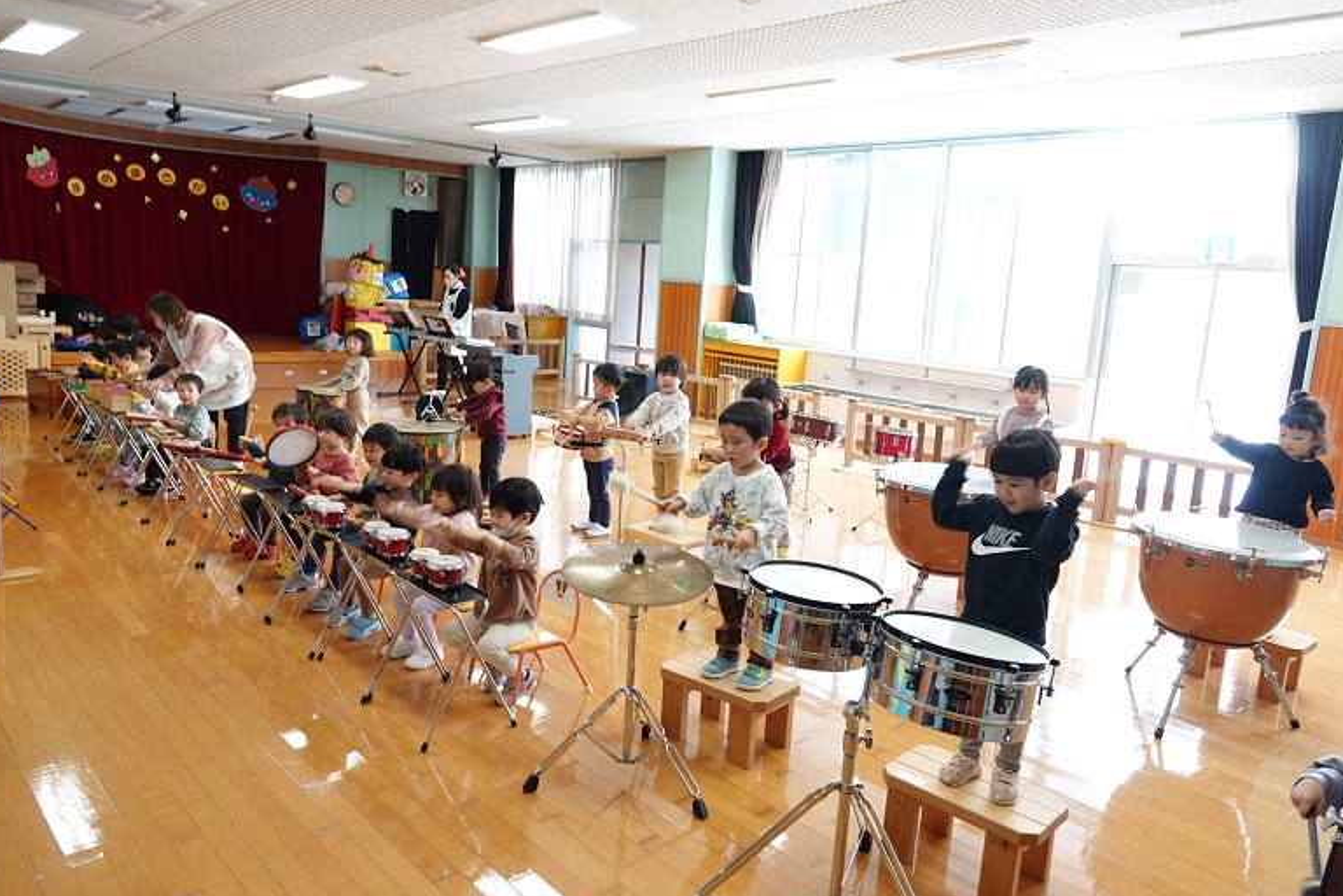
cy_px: 452
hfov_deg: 71.5
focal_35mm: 25
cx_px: 677
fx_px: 933
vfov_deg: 51.3
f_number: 2.4
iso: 125
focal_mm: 8.8
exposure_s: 1/30
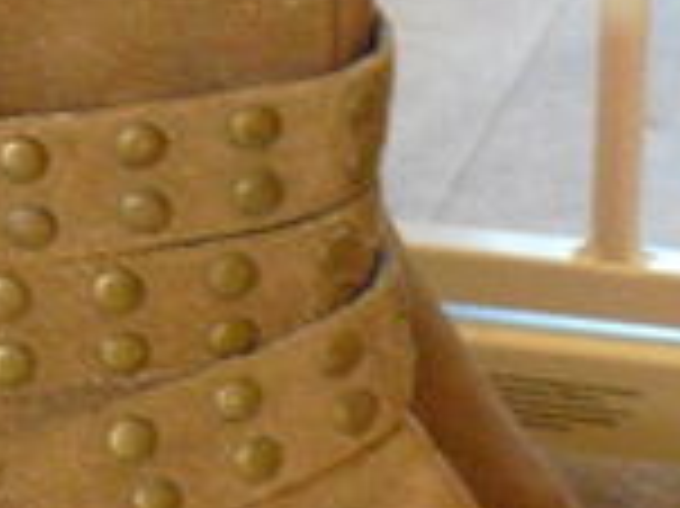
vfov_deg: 10.2
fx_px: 2807
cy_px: 580
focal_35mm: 143
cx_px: 171
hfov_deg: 13.8
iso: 800
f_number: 3.1
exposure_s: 1/25
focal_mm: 6.3
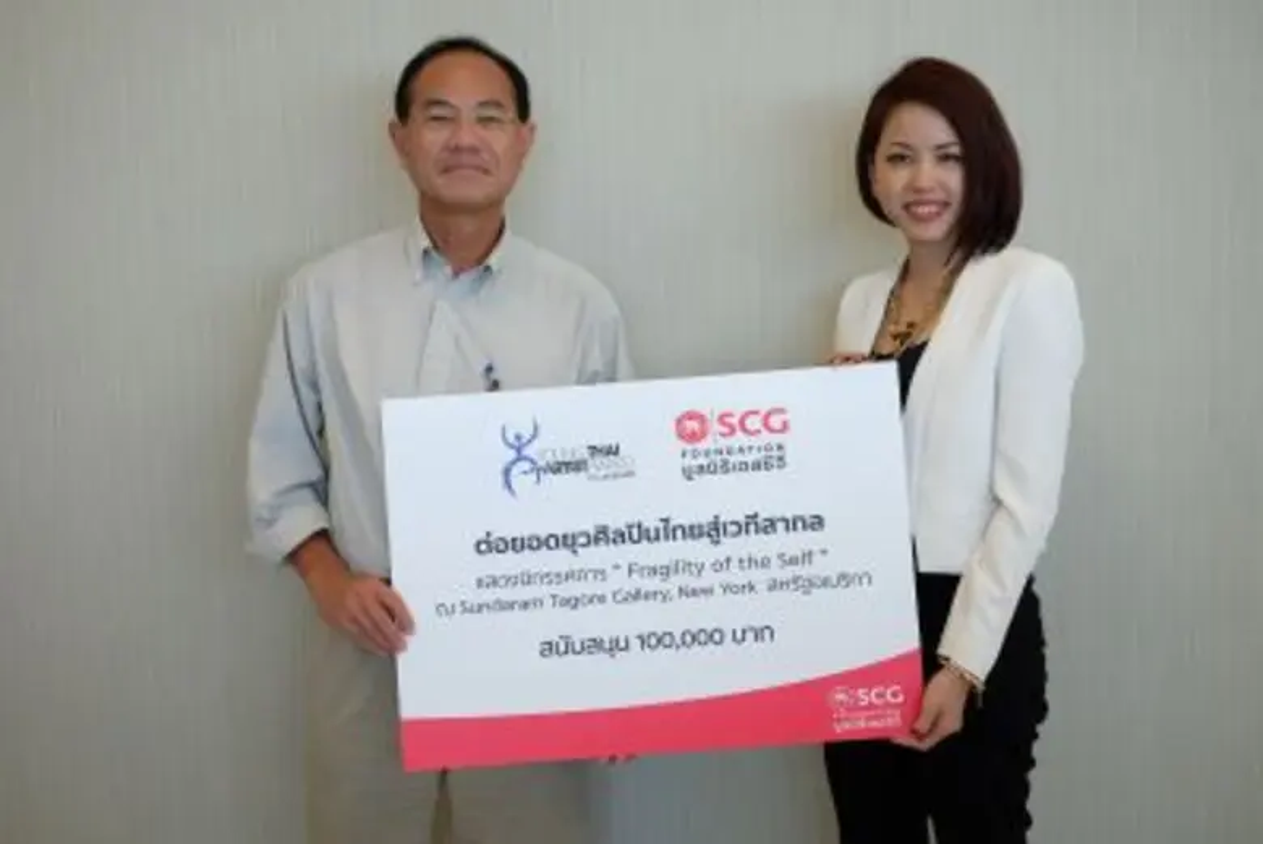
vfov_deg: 25.5
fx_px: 1860
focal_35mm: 53
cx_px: 632
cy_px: 422
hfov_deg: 37.5
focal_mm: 35
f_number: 1.6
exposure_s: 1/480
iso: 1000
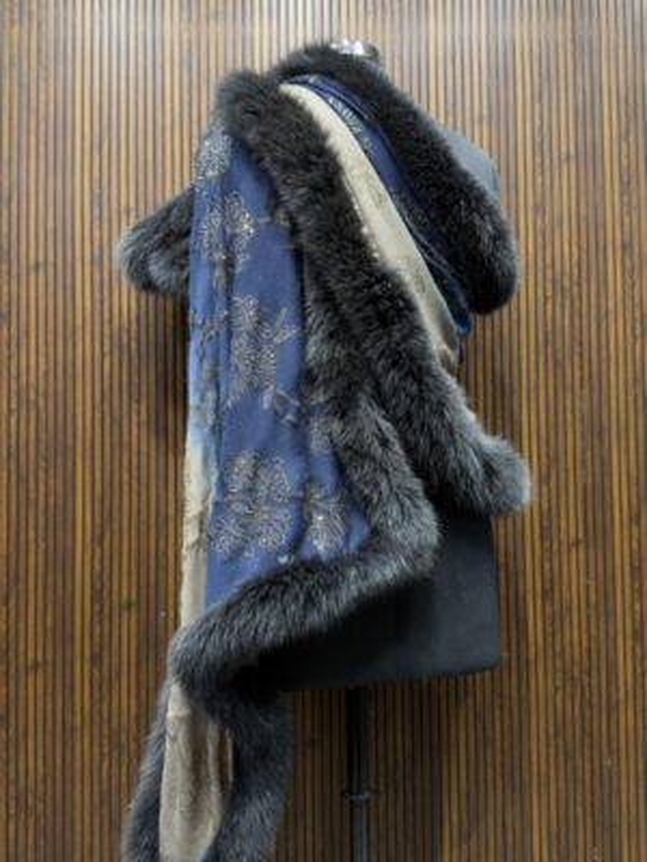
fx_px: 598
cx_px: 324
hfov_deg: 56.8
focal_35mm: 24
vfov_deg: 71.6
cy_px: 431
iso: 320
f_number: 1.78
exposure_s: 1/33
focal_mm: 6.76
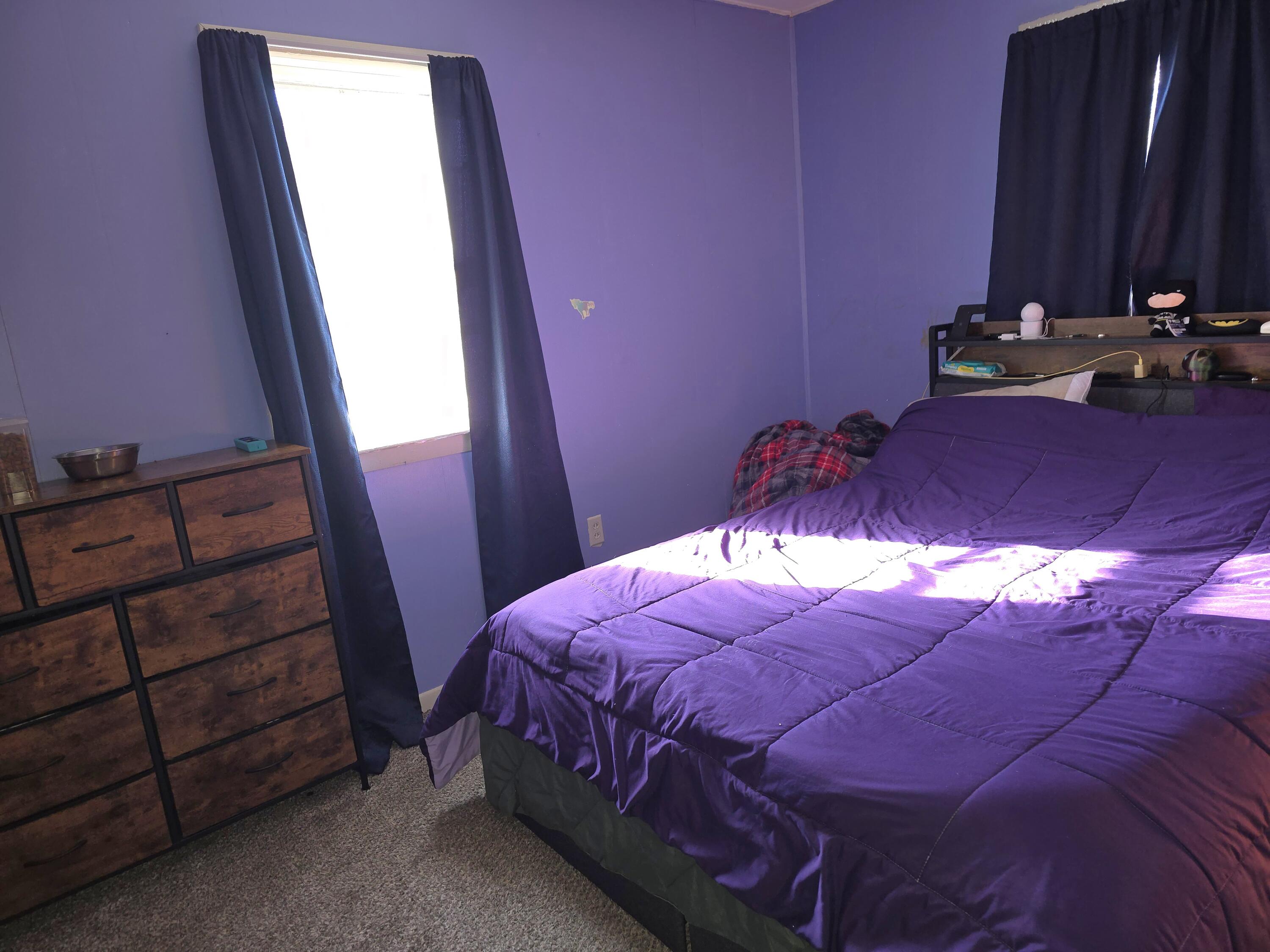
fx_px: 844
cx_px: 635
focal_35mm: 23
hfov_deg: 73.9
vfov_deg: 58.9
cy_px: 476
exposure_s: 1/40
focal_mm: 6.3
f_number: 1.7
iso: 100
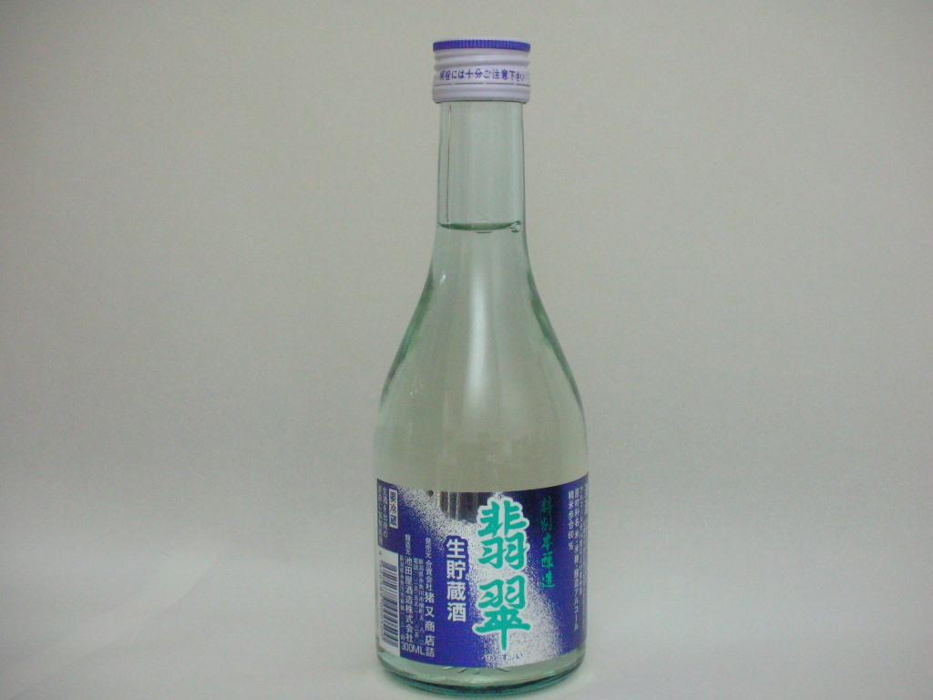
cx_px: 466
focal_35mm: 53
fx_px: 1429
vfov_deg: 27.5
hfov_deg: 36.2
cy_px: 350
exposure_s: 1/34.1
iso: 400
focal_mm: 8.8
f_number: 3.7
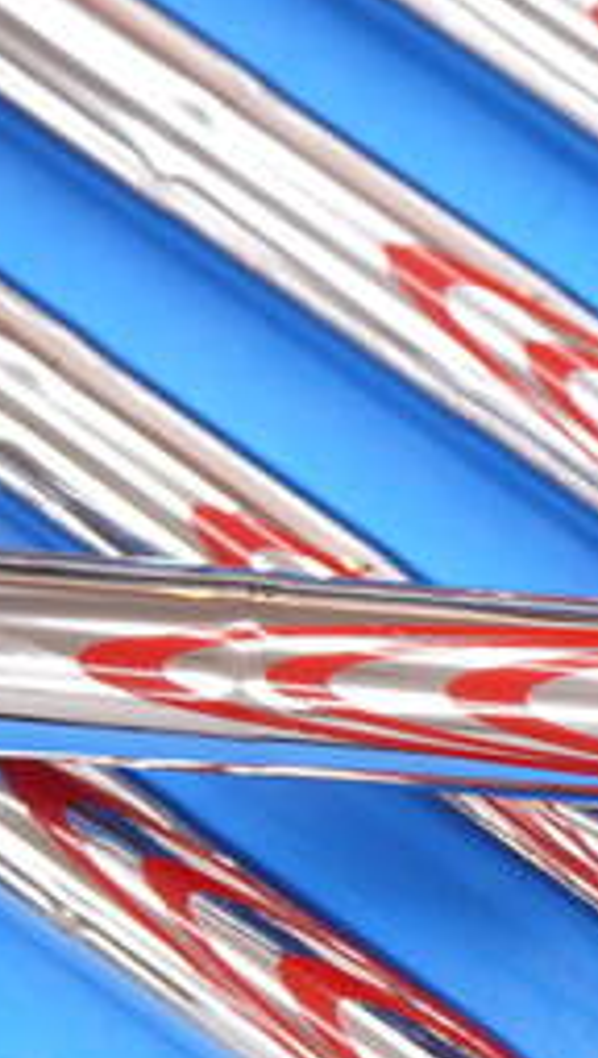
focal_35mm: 142
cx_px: 1262
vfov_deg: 15.1
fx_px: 3991
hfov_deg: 8.1
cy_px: 784
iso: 640
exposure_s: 1/125
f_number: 4.7
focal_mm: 26
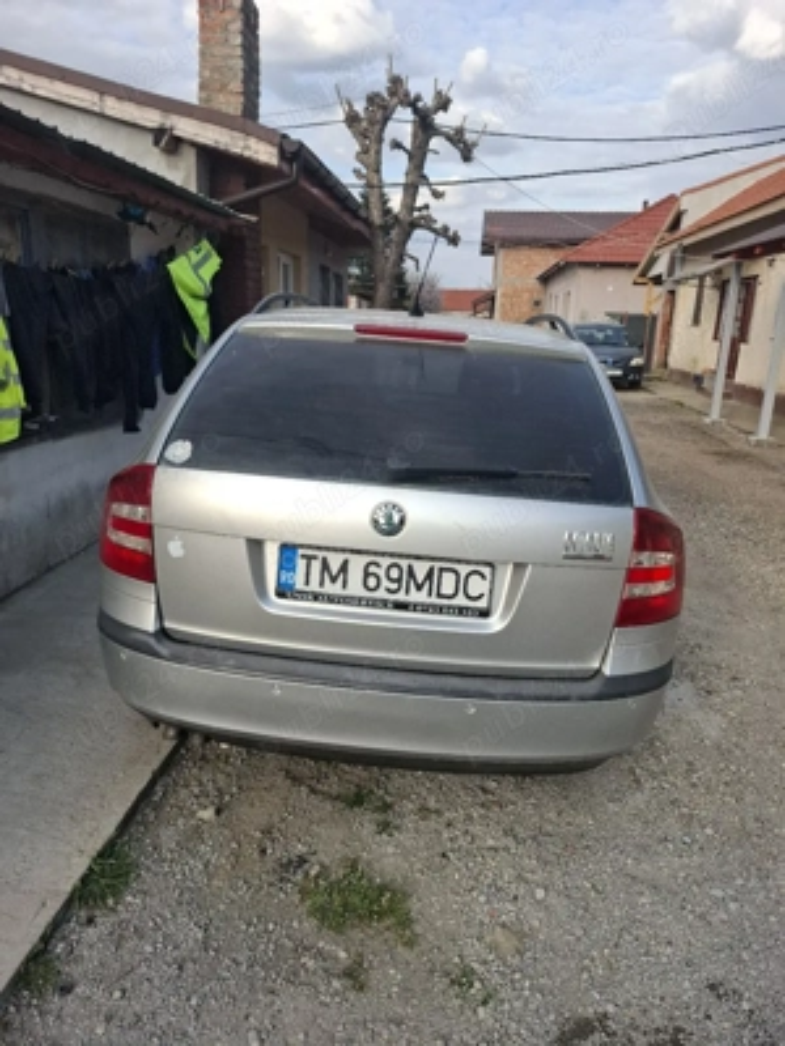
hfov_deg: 58.9
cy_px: 523
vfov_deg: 73.9
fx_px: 695
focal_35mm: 23
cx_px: 392
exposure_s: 1/769
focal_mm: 5.54
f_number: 1.8
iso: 50
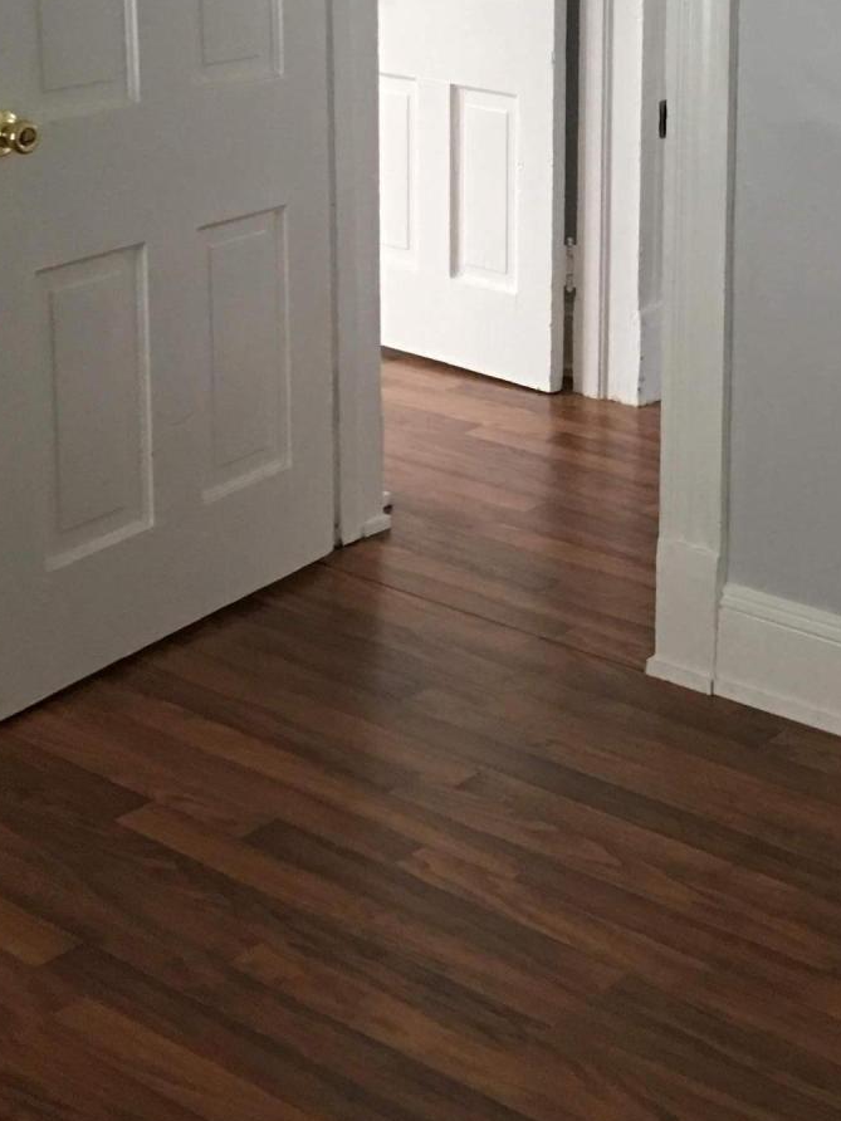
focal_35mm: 65
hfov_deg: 22.1
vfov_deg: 28.9
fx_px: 2106
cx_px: 744
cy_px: 160
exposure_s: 1/10
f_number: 2.2
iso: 100
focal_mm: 4.15
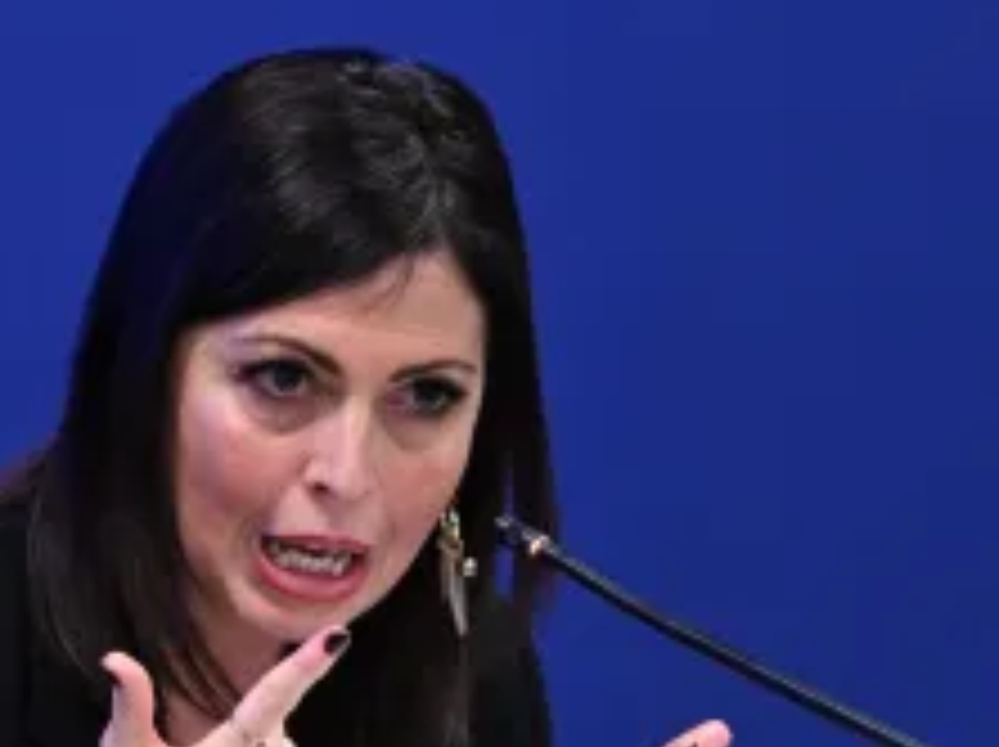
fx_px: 8994
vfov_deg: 4.8
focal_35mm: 312
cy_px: 565
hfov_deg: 6.4
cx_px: 315
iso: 2500
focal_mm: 120
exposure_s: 1/200
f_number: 4.5
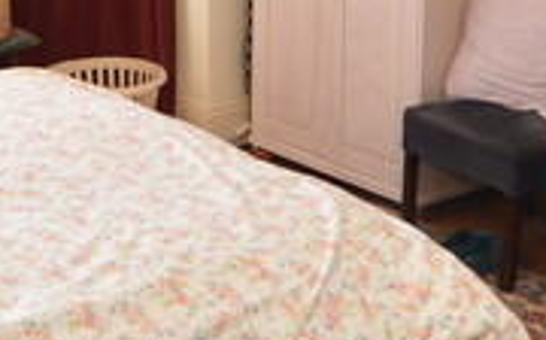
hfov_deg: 23.7
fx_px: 1293
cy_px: -14
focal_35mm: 87
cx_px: 188
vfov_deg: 14.7
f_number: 4
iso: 400
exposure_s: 1/60
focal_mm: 10
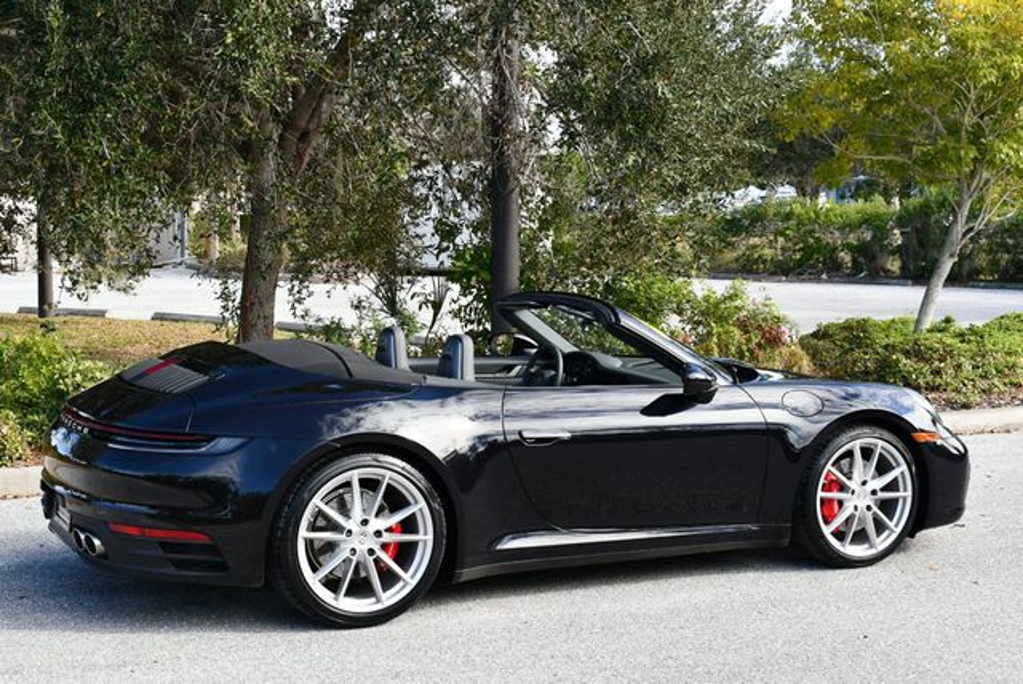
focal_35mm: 60
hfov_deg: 33.4
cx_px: 512
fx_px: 1707
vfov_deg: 22.7
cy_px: 342
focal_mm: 30
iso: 200
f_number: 5.6
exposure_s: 1/250
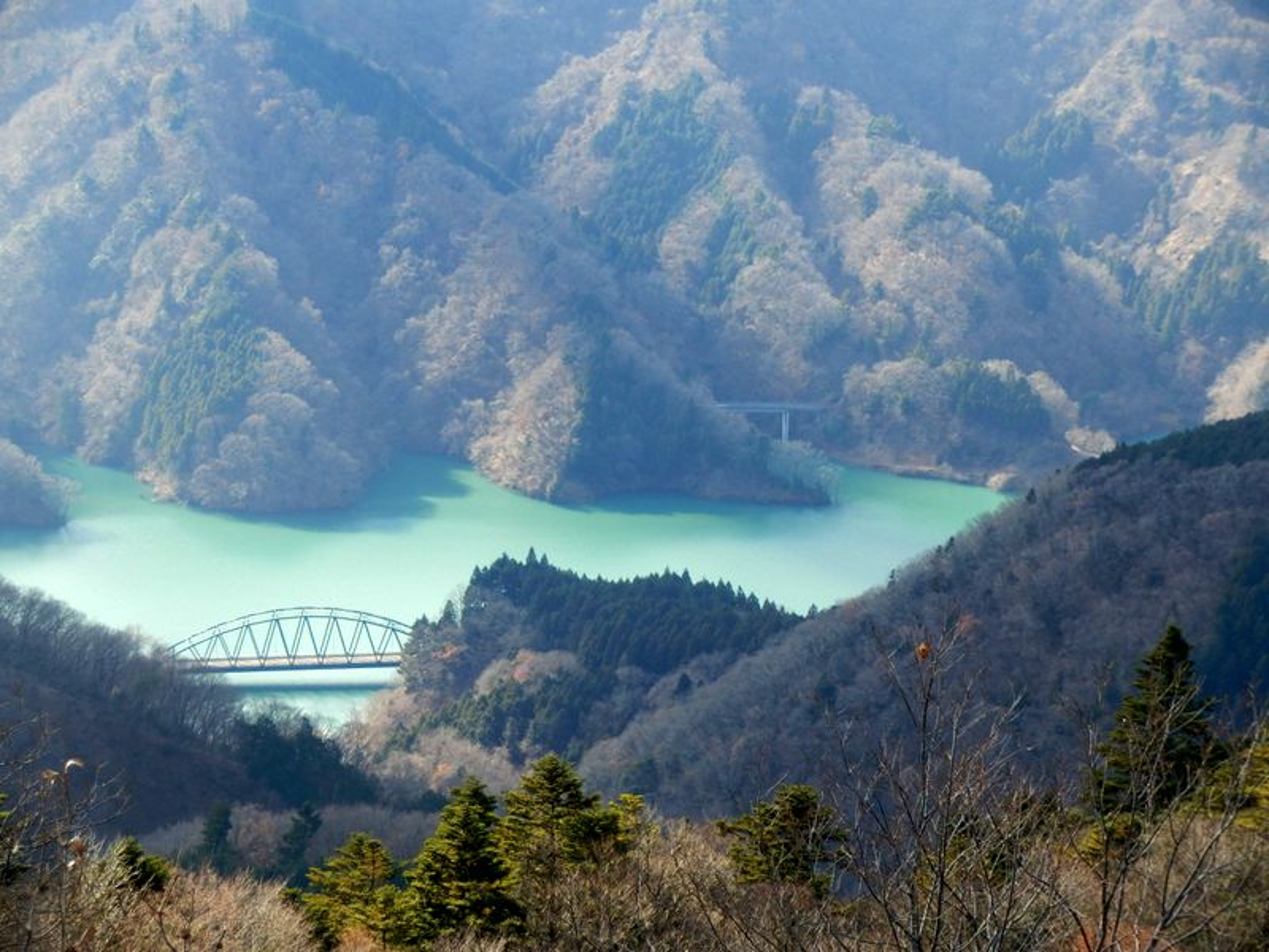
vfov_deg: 12.0
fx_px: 4546
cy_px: 476
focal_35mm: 124
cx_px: 634
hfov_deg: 15.9
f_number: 5.7
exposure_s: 1/125
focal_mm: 21.9
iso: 80
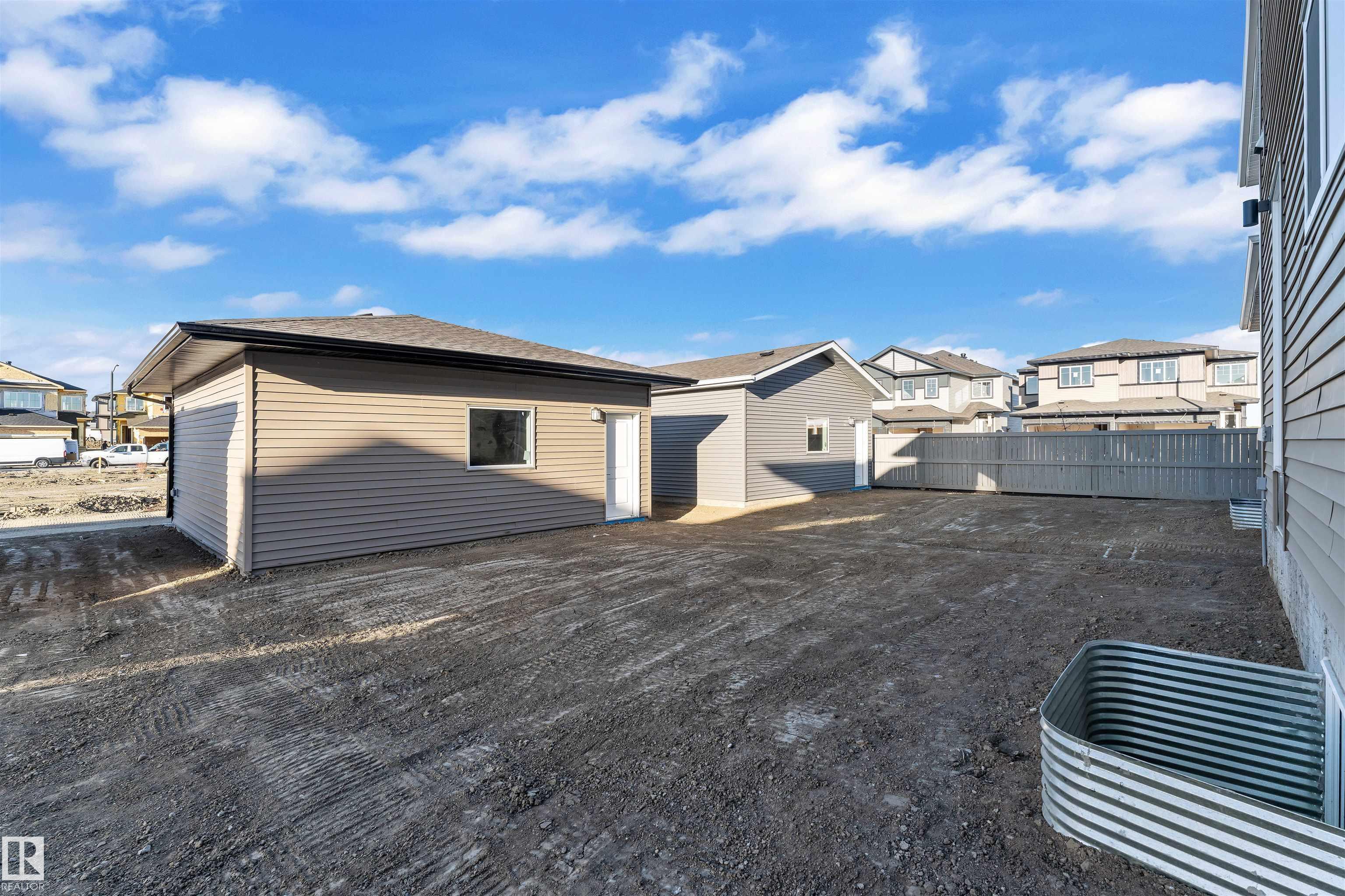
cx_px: 672
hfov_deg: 98.5
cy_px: 448
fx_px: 579
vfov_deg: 75.5
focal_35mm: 16
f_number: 7.1
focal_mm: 15.5
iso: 160
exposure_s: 1/250
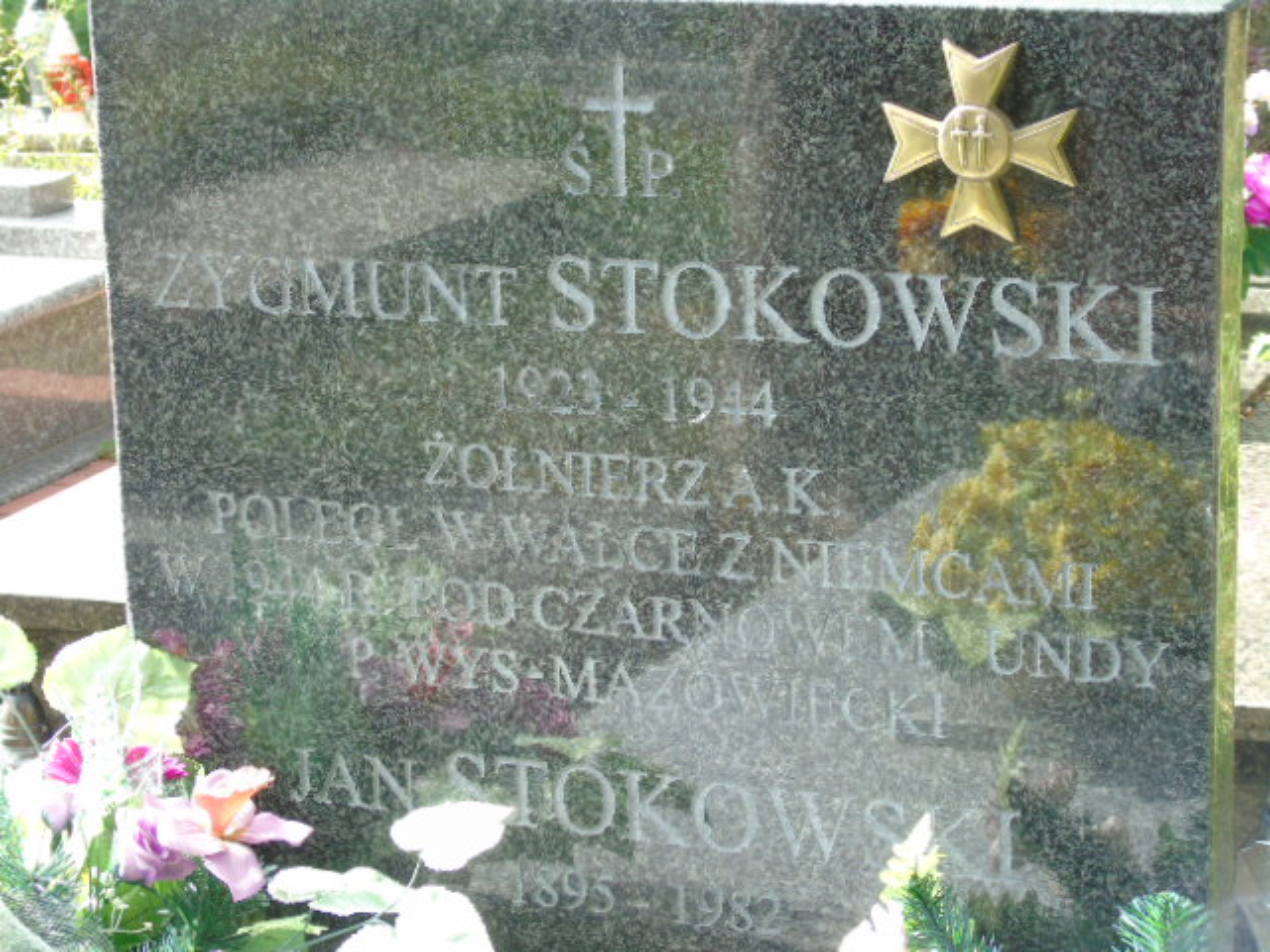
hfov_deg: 20.9
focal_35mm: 94
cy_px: 476
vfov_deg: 15.7
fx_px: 3449
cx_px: 635
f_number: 4.3
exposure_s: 1/60
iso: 80
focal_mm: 17
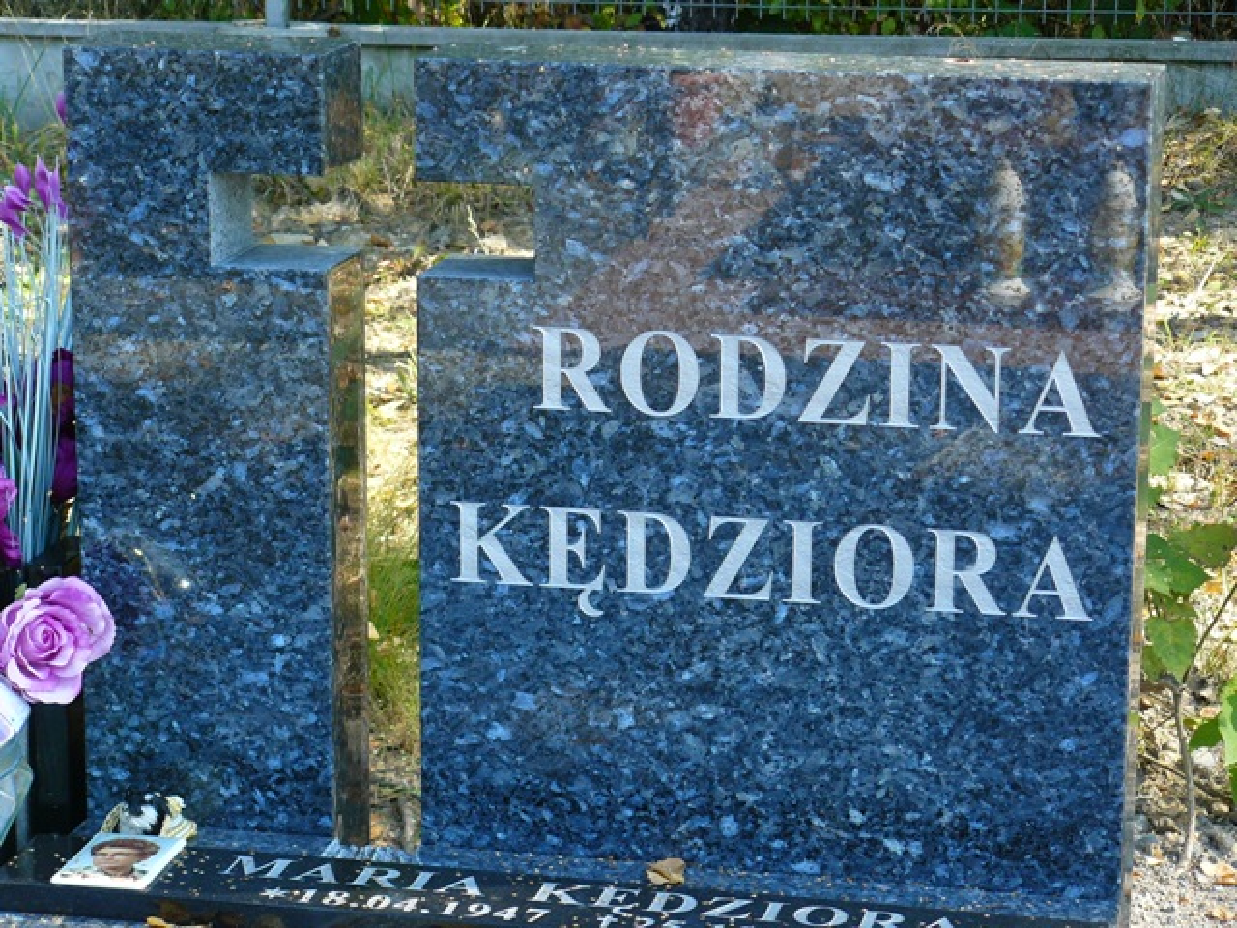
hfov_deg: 19.3
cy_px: 464
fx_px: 3645
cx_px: 618
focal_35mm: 102
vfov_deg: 14.5
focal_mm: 16.9
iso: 100
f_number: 4
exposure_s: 1/100
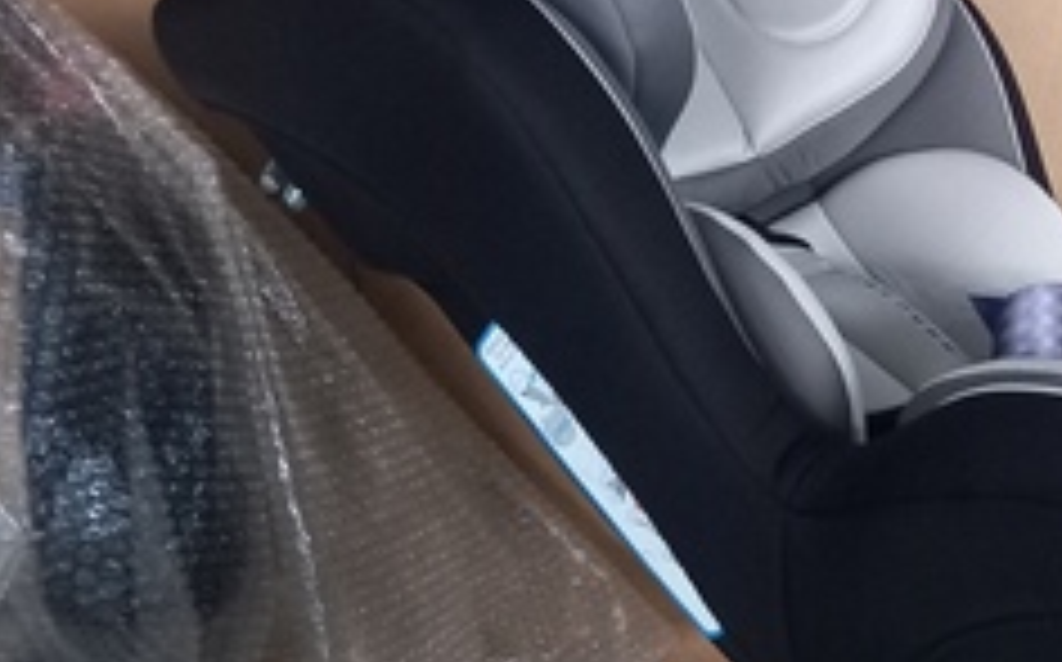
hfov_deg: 34.1
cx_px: 1076
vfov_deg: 23.7
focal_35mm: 54
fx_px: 1561
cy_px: 477
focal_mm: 4.6
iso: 1250
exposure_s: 1/15
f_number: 2
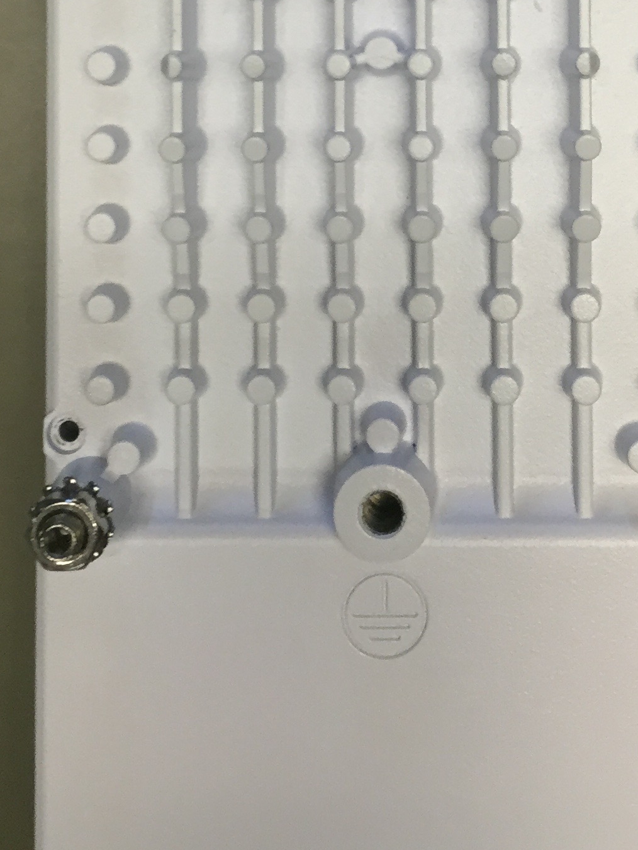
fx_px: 1720
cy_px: 2
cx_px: 393
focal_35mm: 70
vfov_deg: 26.3
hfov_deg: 21.0
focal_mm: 4.15
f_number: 2.2
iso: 32
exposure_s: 1/30
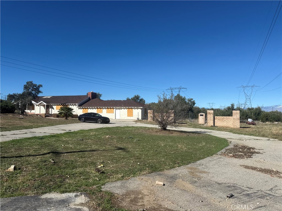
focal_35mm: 24
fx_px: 196
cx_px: 141
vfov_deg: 56.8
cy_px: 106
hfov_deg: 71.6
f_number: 1.78
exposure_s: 1/7353
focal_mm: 6.76
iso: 80
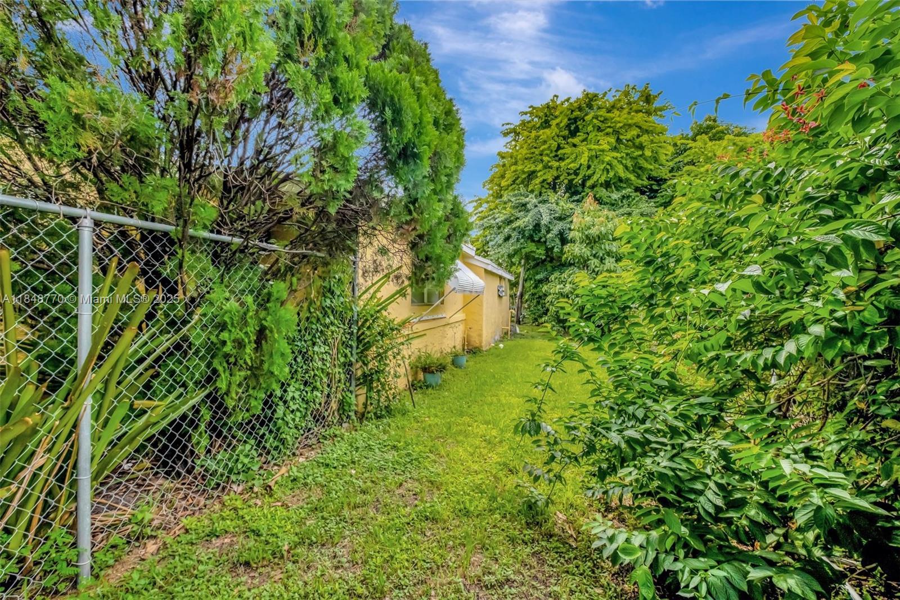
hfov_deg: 100.4
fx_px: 375
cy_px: 300
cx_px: 450
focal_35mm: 15
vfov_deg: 77.3
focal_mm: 10
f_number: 8
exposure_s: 1/500
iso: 640
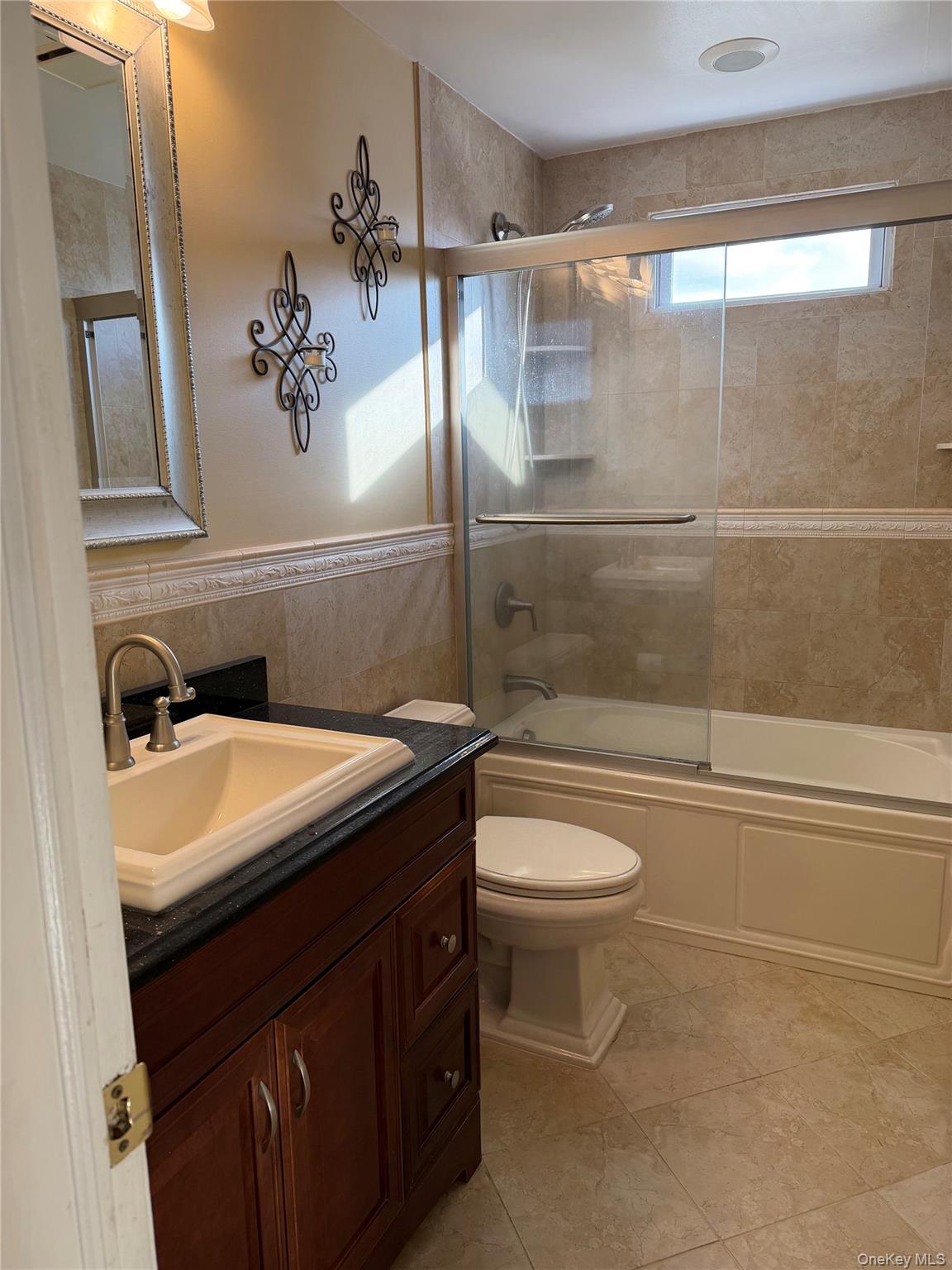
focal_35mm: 24
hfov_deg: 56.8
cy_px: 635
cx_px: 476
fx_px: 880
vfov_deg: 71.6
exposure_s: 1/130
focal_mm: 6.76
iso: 100
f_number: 1.78
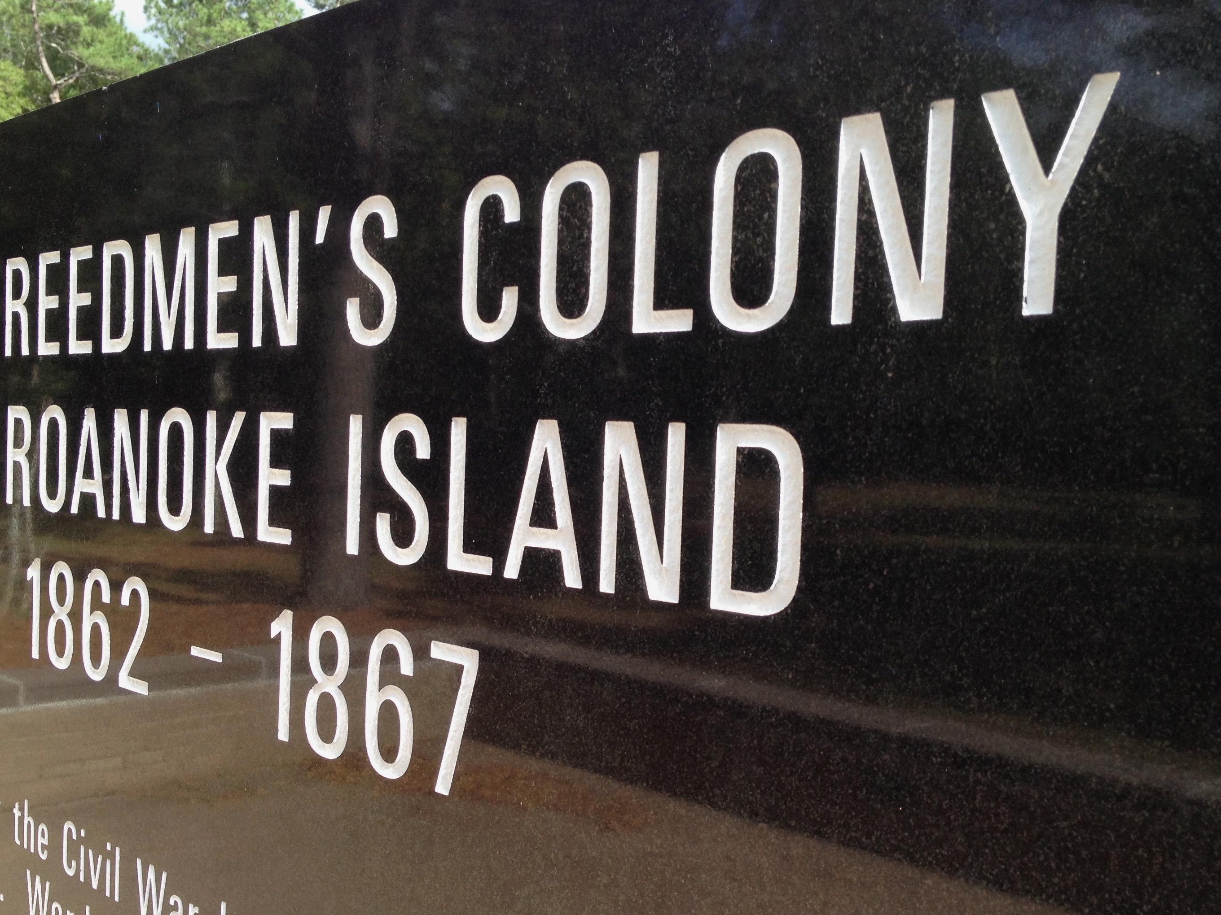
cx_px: 588
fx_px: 1481
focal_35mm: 42
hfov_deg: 44.8
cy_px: 504
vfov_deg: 34.3
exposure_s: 1/460
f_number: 2.4
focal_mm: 4.28
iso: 50
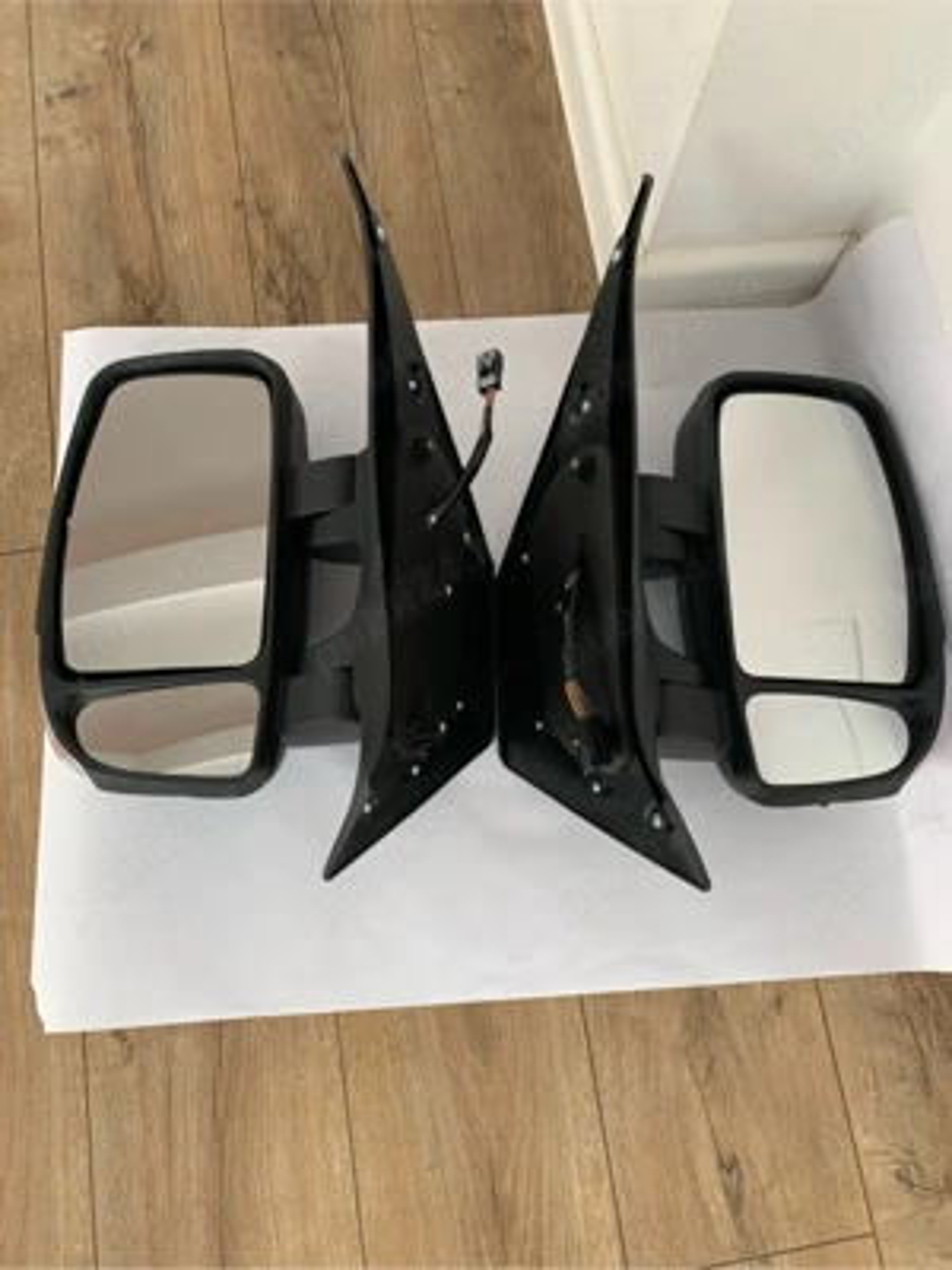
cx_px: 476
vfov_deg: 67.3
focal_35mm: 26
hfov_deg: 53.1
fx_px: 953
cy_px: 635
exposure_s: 1/60
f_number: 1.8
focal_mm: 4.25
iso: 125
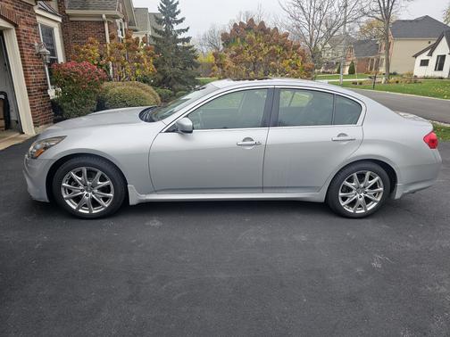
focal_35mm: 23
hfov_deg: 73.9
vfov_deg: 58.9
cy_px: 168
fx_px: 299
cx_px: 225
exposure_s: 1/218
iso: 10
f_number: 1.7
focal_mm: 6.3
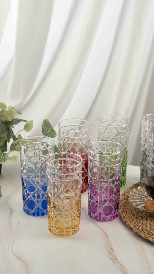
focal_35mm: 95
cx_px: 85
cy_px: 137
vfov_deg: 22.5
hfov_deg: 12.7
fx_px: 690
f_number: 10
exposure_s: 1/160
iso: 1000
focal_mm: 90
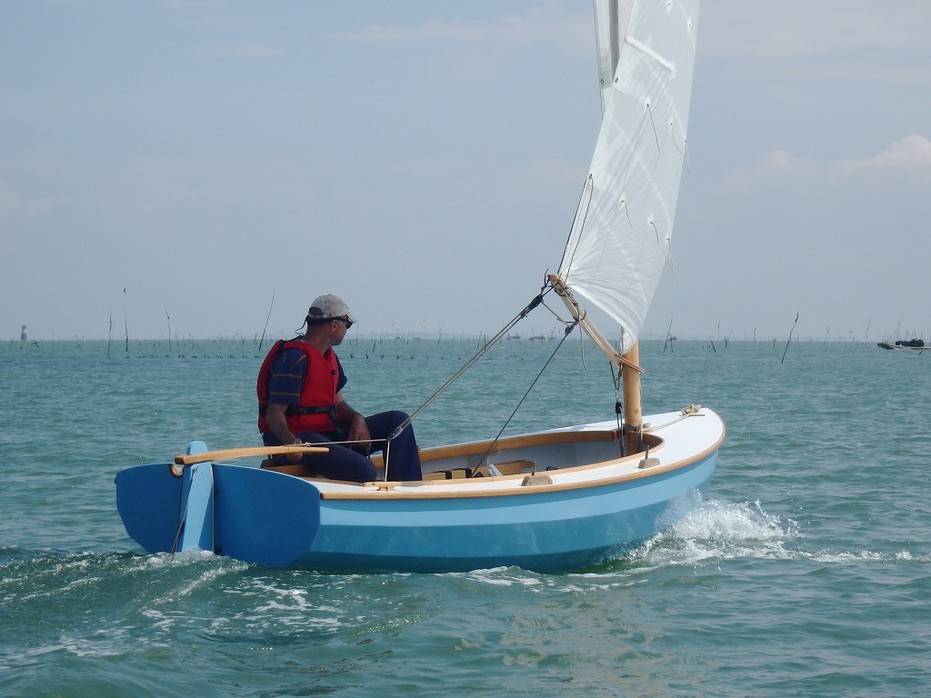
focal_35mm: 105
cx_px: 466
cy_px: 349
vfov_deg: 14.1
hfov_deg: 18.7
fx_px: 2824
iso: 125
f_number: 5.7
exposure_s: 1/800
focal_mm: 18.7
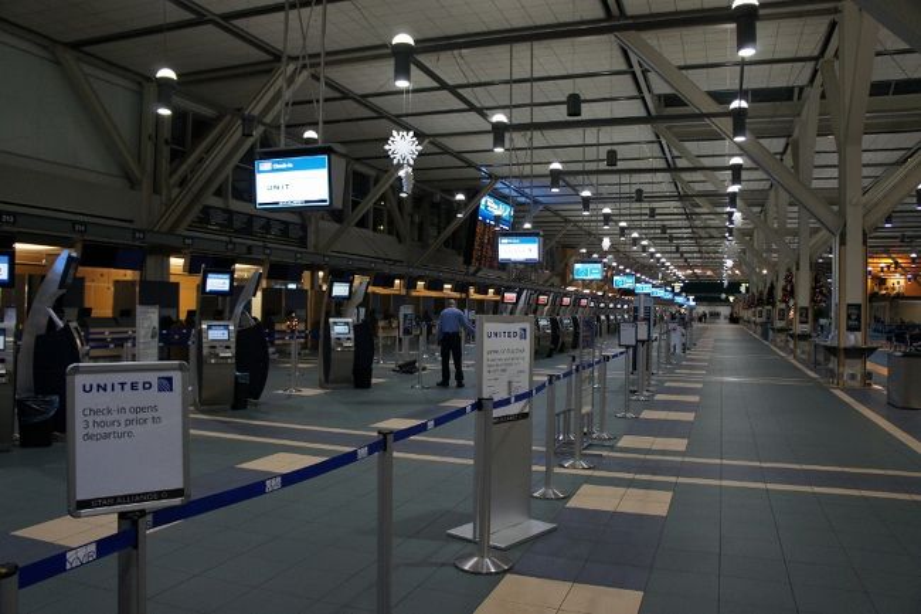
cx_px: 460
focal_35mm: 27
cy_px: 307
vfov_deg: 47.9
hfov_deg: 67.4
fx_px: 691
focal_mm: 18
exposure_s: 1/30
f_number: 3.5
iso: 800
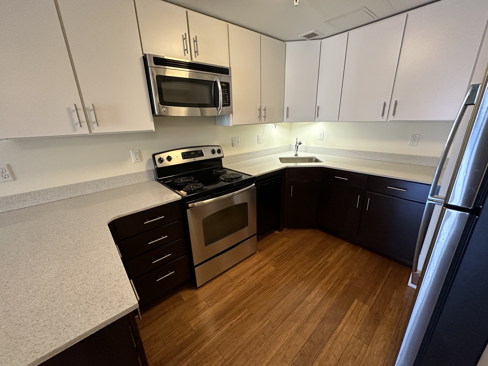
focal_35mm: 14
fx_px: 197
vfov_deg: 85.7
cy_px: 183
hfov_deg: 102.1
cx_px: 244
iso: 320
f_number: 2.2
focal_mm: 2.22
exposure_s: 1/60
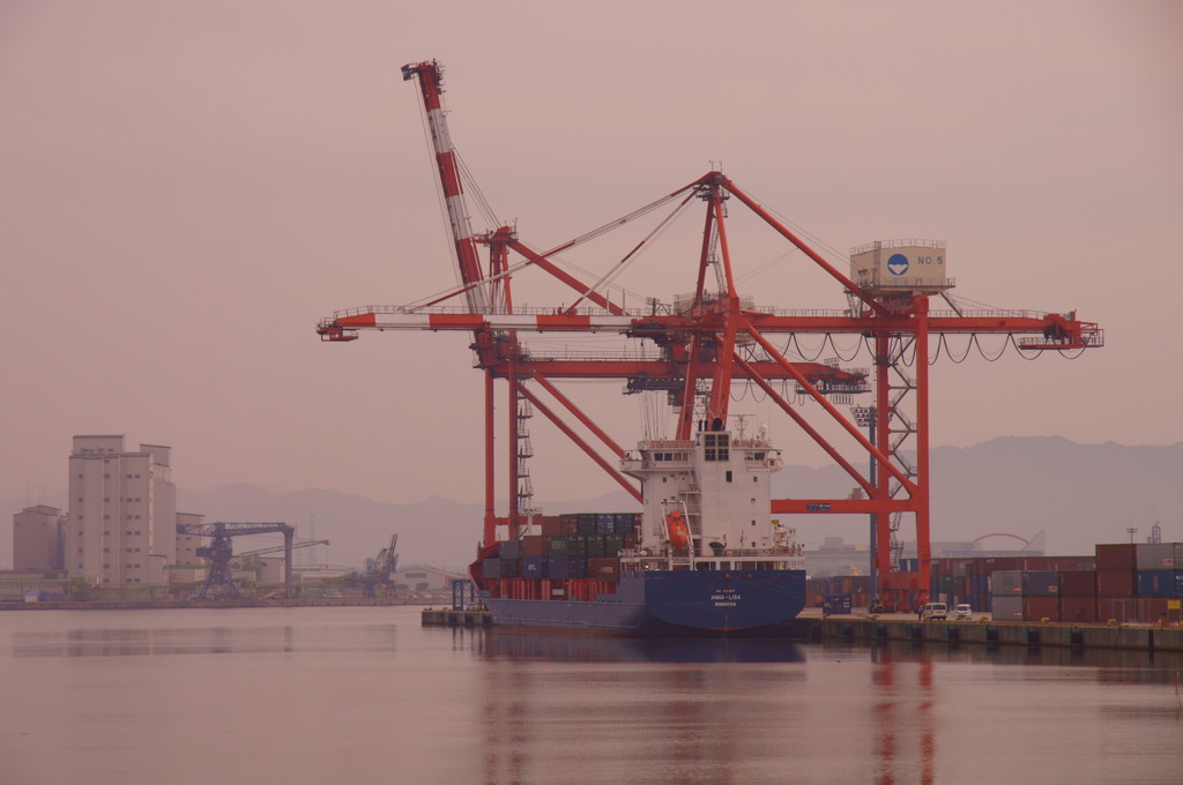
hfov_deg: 13.1
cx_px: 592
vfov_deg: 8.7
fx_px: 5169
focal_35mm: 158
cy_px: 392
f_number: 10
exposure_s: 1/200
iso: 100
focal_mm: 105
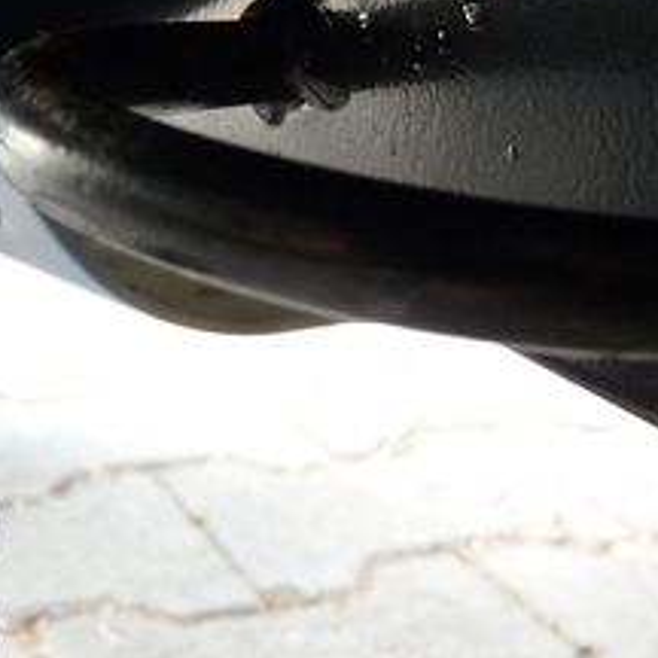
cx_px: 402
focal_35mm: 67
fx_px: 1441
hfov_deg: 25.7
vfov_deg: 25.6
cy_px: 222
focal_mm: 5
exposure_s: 1/30
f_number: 2.8
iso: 200
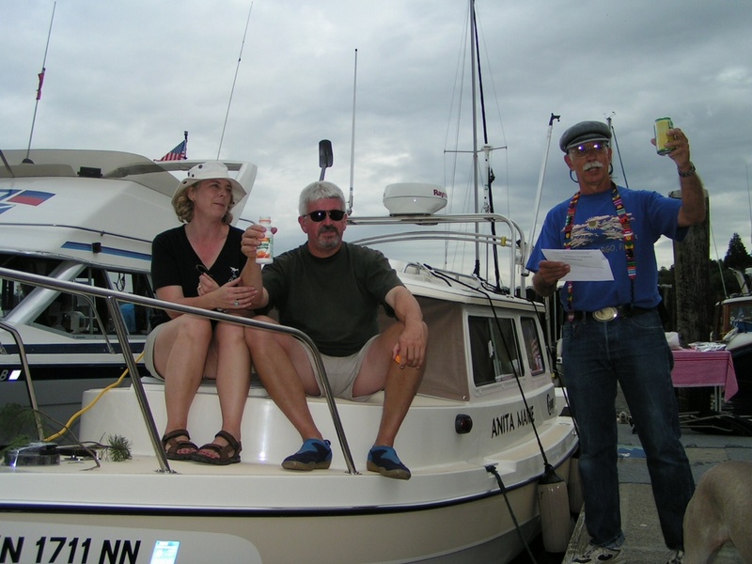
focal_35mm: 38
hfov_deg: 49.0
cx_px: 376
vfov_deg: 37.7
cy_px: 282
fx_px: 826
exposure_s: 1/800
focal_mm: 5.8
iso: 50
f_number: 2.8
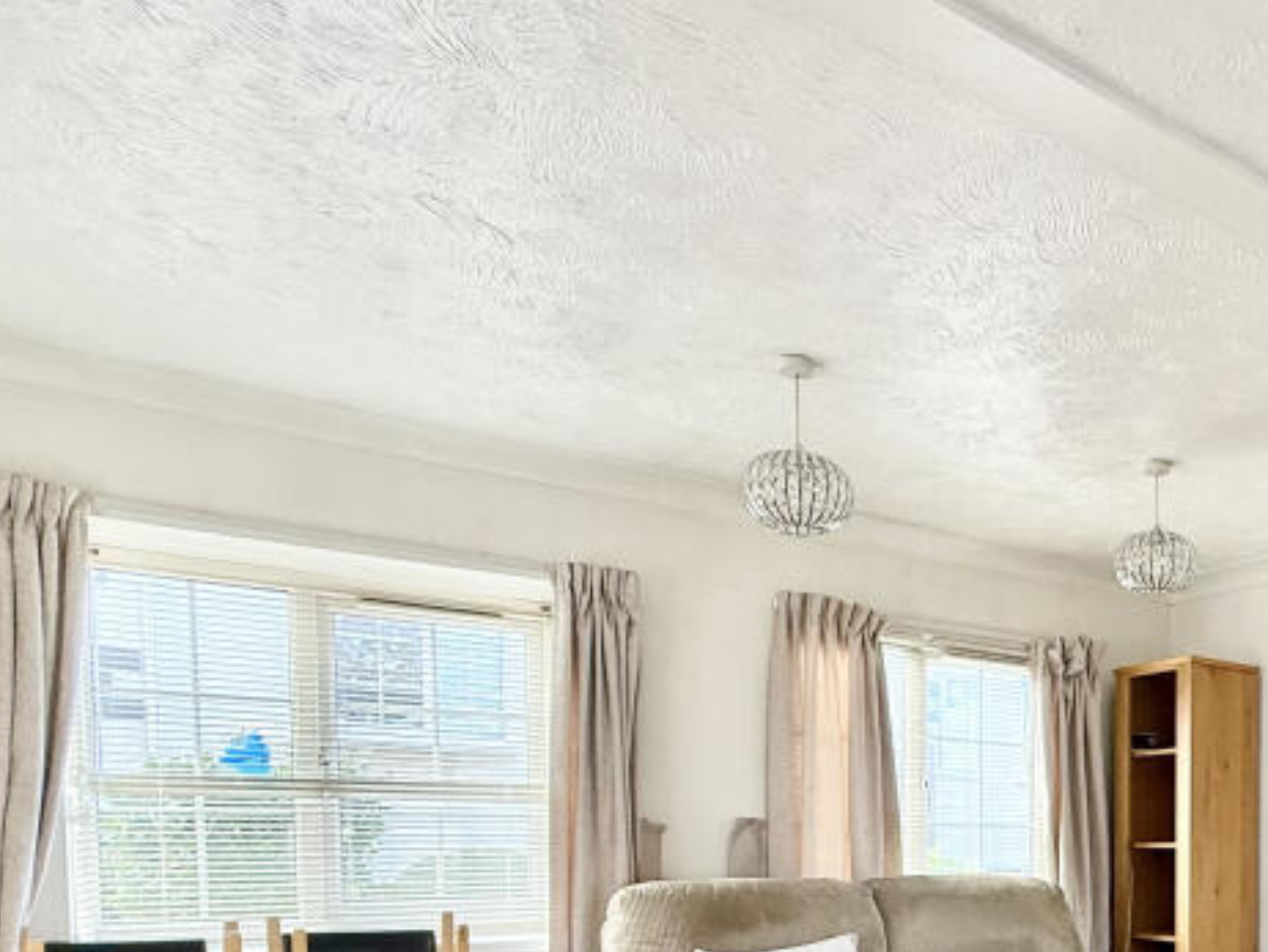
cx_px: 1175
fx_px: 1136
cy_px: 900
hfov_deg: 50.7
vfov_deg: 41.0
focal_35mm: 31
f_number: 2.2
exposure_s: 1/99
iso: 160
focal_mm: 2.22
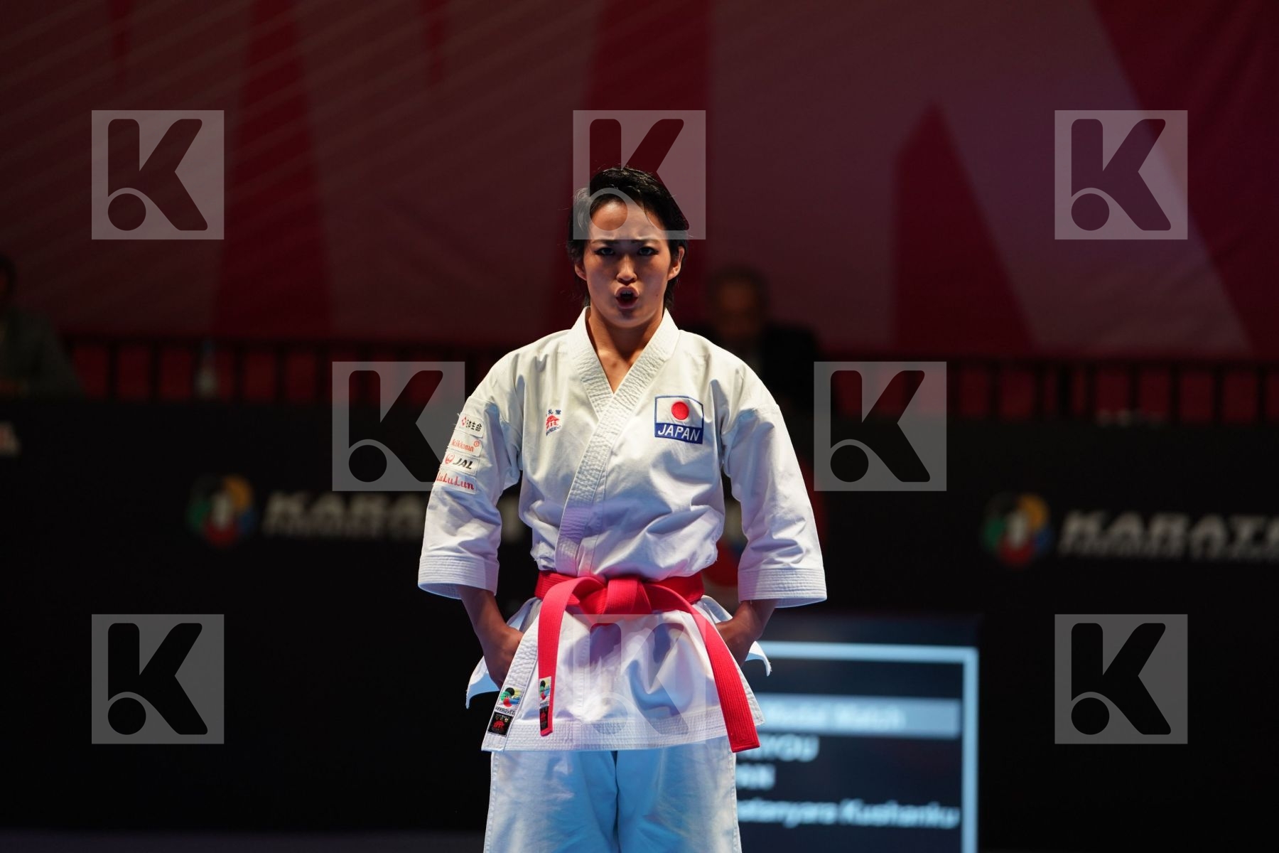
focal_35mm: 198
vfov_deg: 6.9
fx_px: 7034
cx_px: 640
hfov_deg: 10.4
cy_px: 426
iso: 1000
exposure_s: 1/500
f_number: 2.8
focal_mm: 198
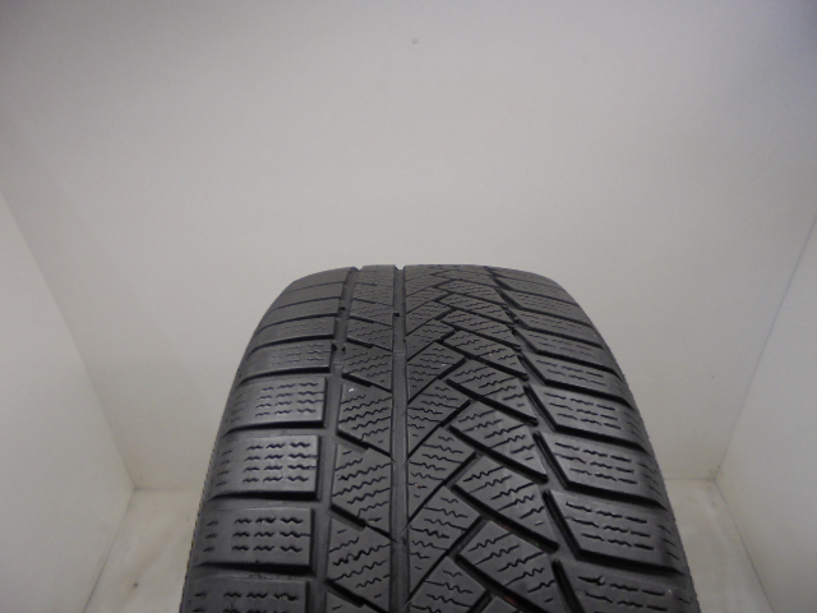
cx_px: 408
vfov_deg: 53.1
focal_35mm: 26
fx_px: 614
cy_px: 306
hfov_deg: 67.3
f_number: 3.5
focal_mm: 4.6
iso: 100
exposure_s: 1/30
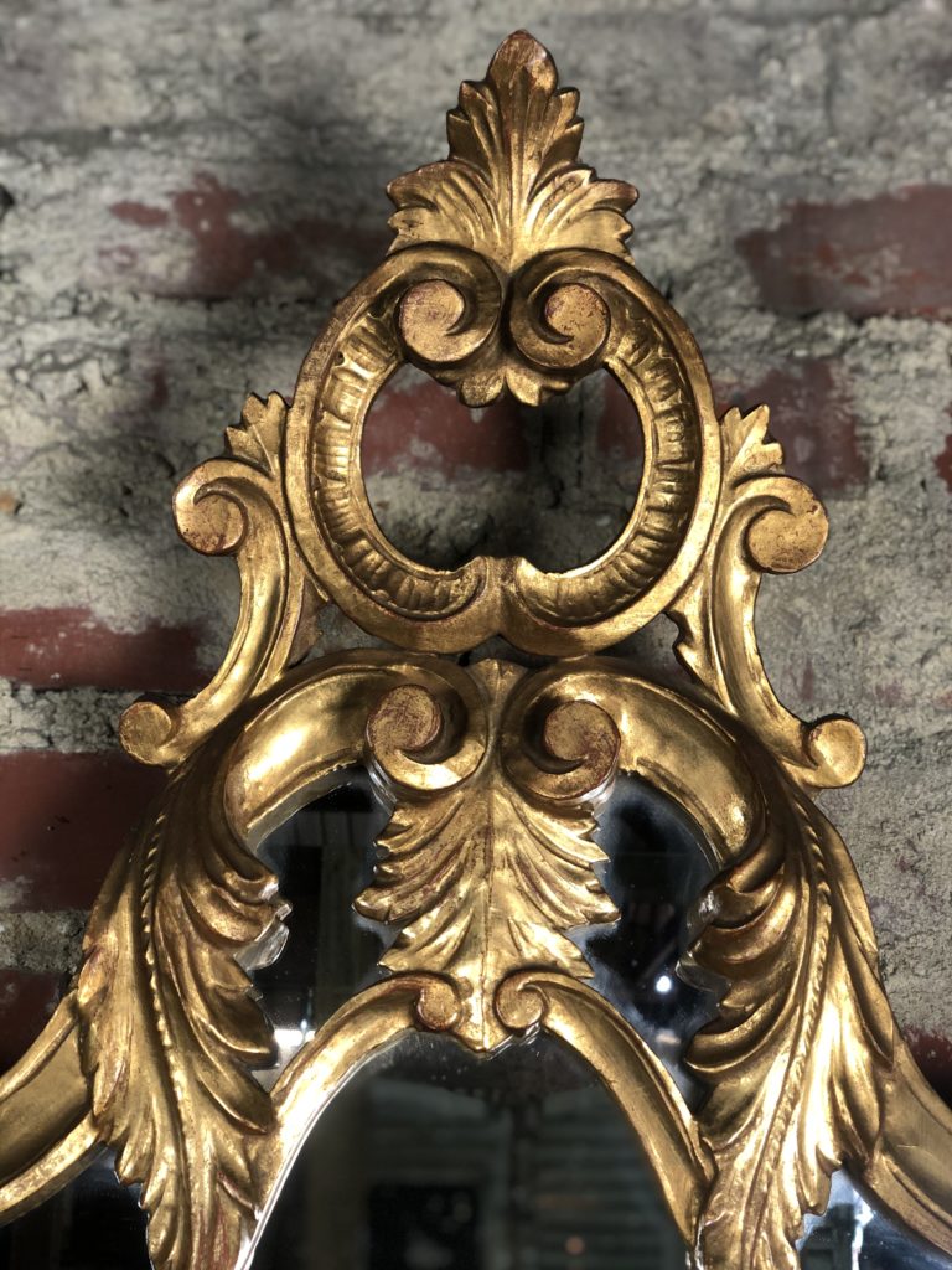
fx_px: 1907
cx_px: 476
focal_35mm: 52
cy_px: 635
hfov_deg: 28.0
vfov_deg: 36.8
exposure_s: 1/33
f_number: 2.4
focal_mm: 6
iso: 80
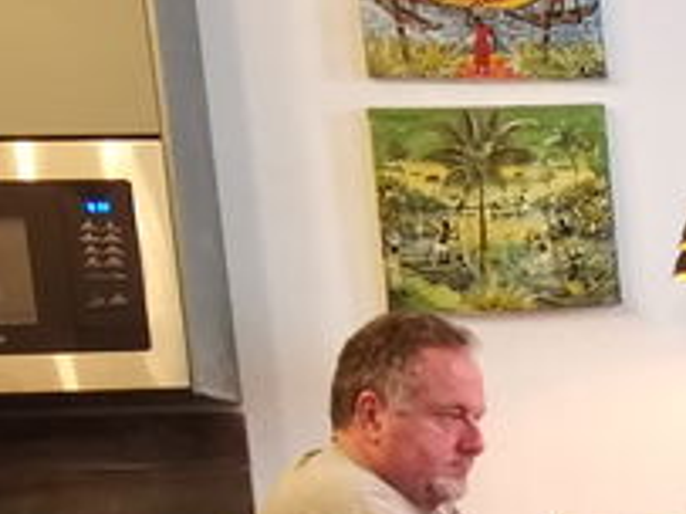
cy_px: 943
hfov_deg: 13.7
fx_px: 2496
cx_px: 1294
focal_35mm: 126
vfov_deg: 10.9
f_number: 2.2
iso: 320
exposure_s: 1/30
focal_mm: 2.35
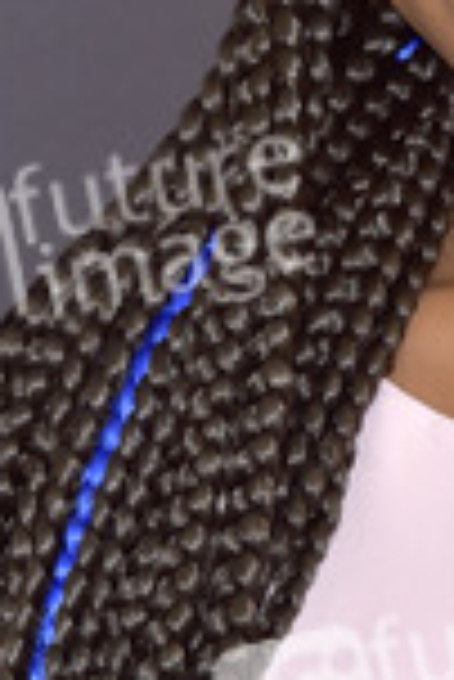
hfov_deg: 3.6
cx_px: 578
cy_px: 18
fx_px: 7247
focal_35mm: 384
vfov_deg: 5.4
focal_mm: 145
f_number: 7.1
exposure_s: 1/250
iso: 160
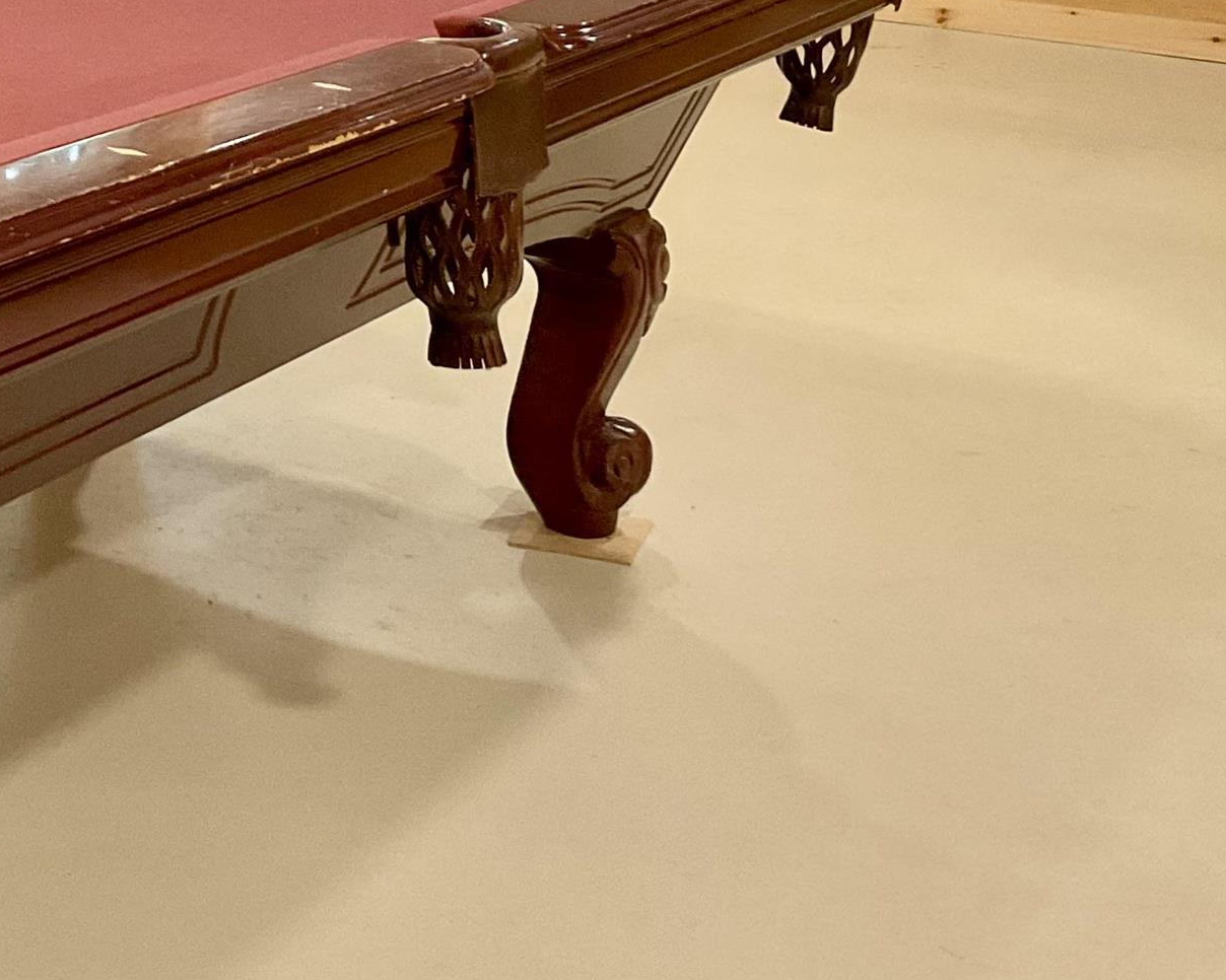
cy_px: -73
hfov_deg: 25.5
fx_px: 2612
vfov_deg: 20.4
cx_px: 104
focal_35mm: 72
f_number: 1.8
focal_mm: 3
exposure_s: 1/60
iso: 125
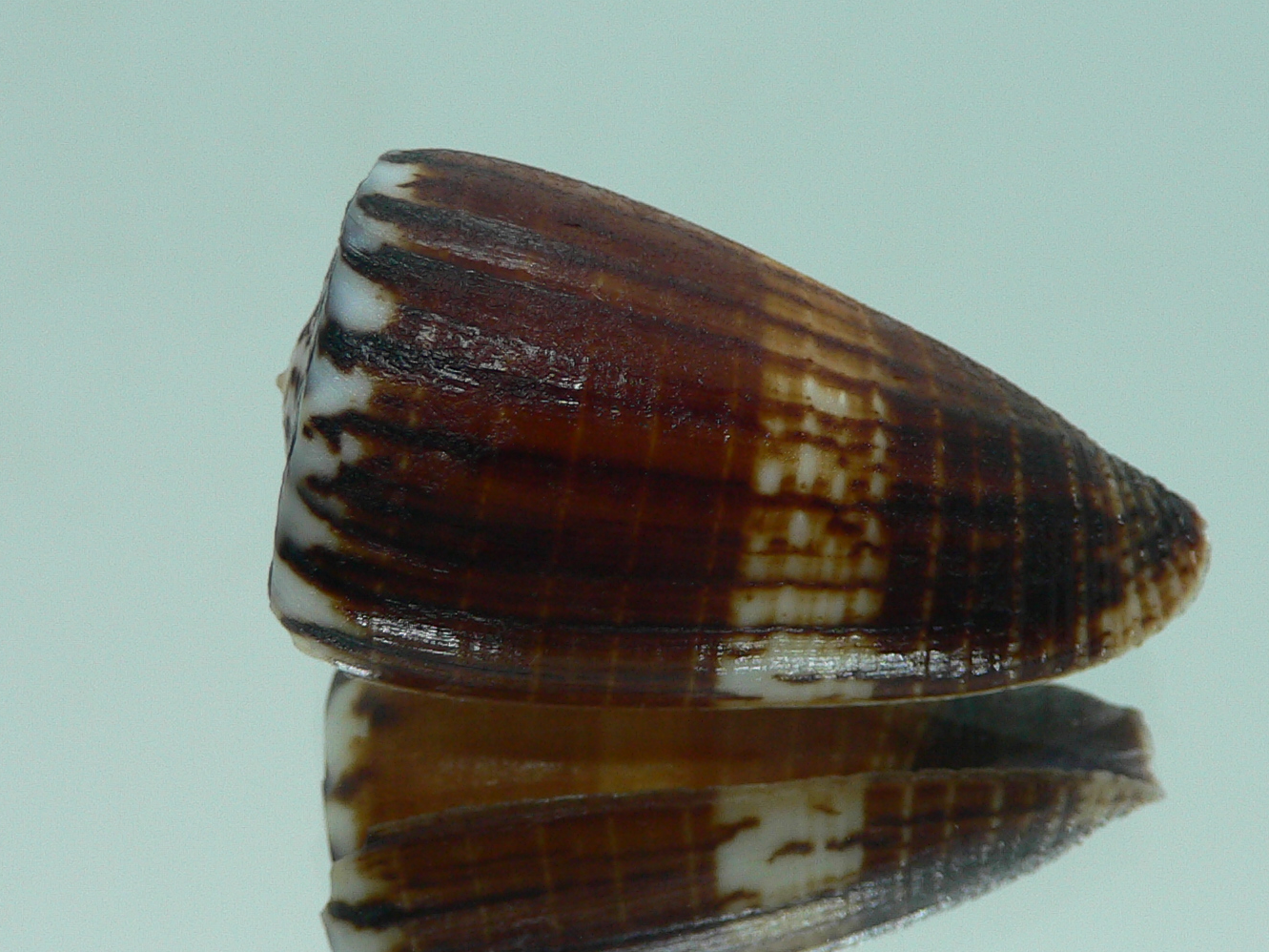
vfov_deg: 27.5
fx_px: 1943
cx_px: 718
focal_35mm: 53
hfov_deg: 36.1
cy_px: 522
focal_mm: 4.6
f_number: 2.8
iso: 100
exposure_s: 1/60
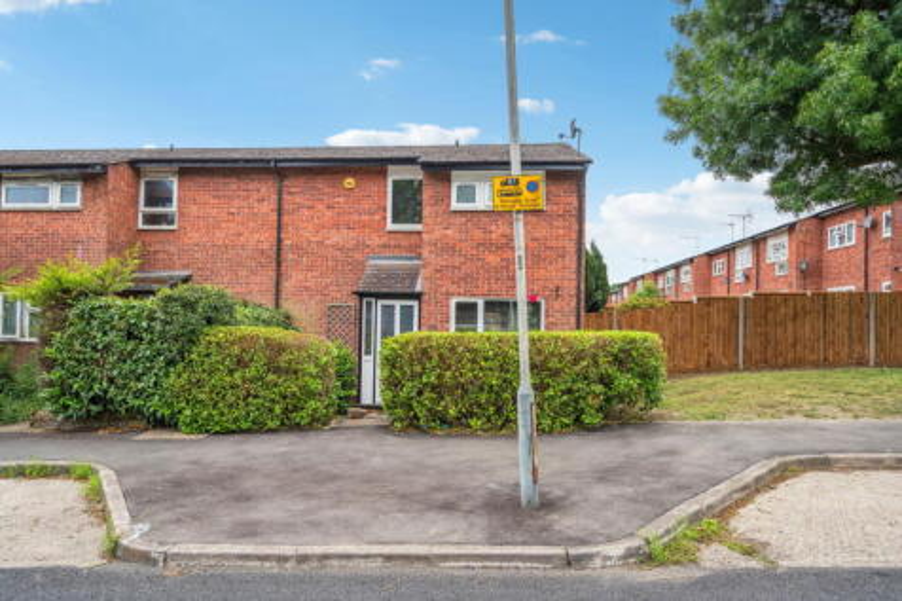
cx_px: 451
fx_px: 576
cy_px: 300
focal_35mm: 23
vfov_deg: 55.1
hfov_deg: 76.1
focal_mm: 23
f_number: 5.6
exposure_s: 1/640
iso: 640
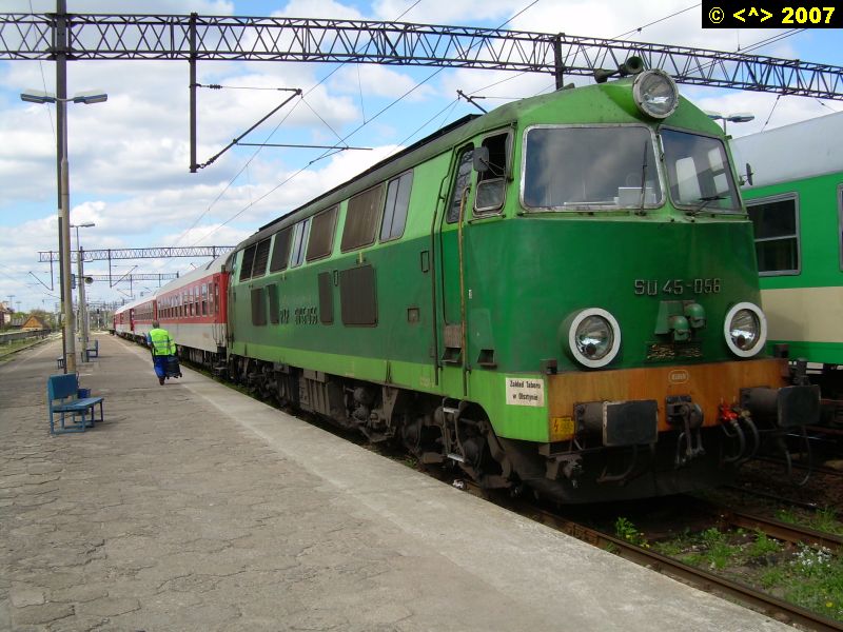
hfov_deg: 49.0
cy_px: 316
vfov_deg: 37.7
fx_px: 925
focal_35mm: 38
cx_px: 422
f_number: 4.6
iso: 50
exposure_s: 1/354
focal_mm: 6.3
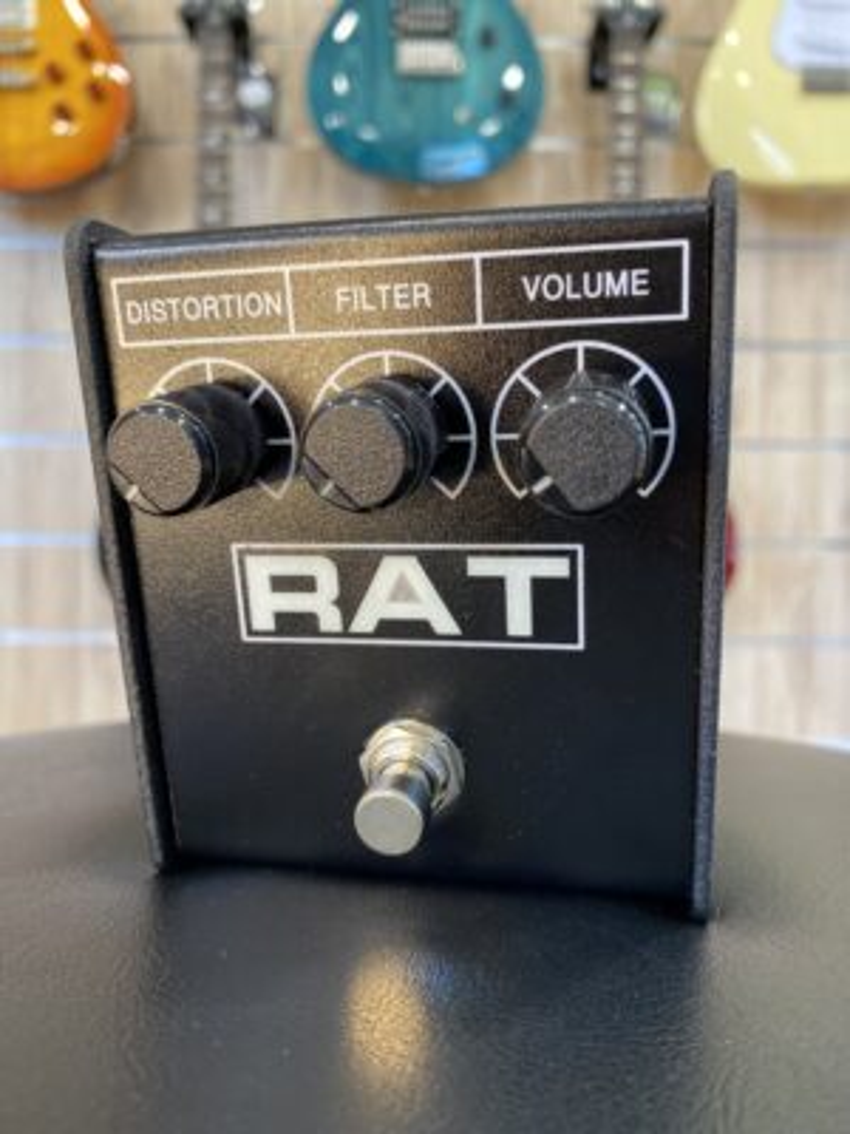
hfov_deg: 53.1
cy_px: 567
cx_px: 425
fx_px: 851
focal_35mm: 26
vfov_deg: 67.3
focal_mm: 4.25
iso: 160
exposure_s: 1/50
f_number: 1.8
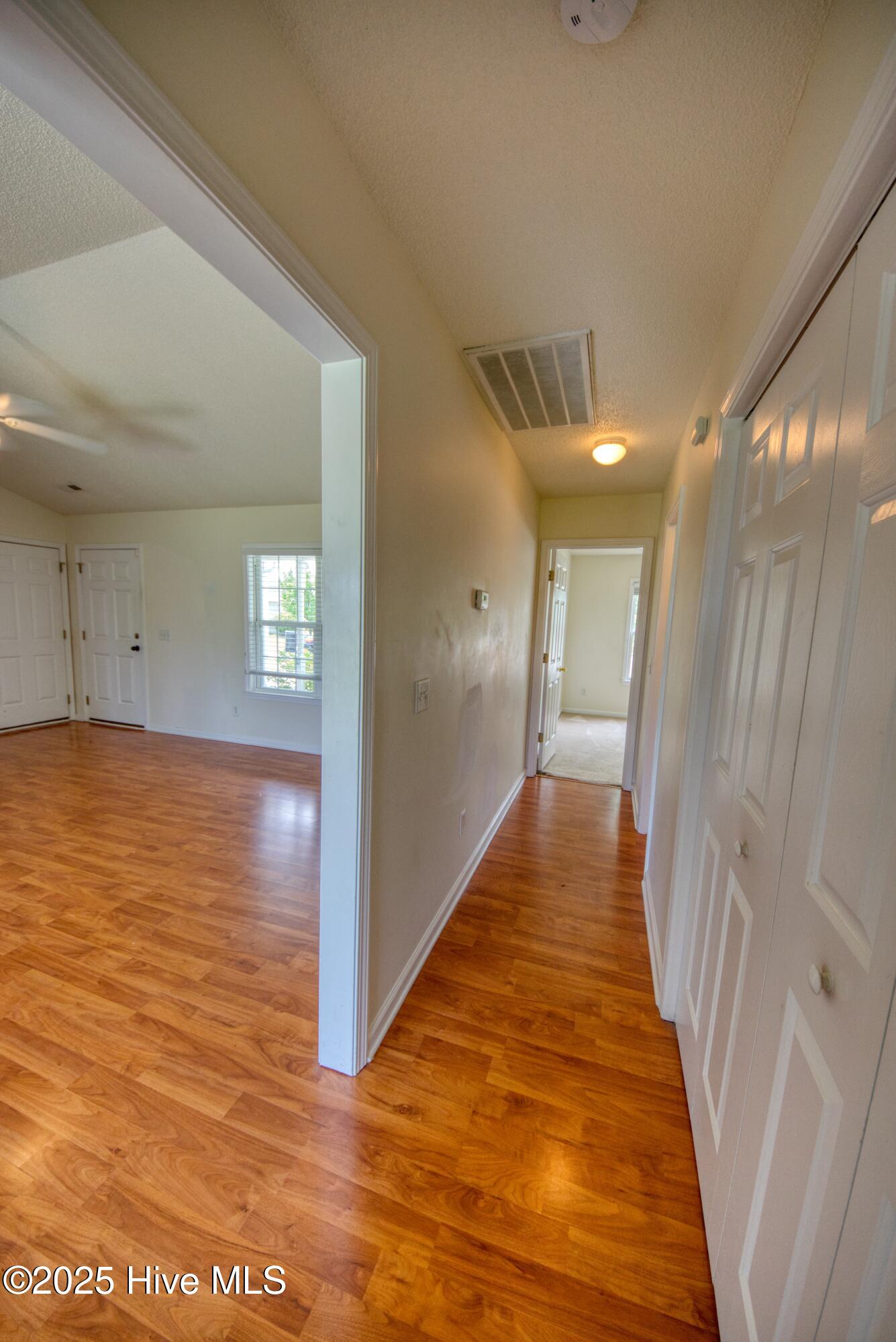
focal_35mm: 12
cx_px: 448
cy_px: 671
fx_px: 448
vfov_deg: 112.6
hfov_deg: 90.1
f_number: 8
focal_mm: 8
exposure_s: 1/50
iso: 400
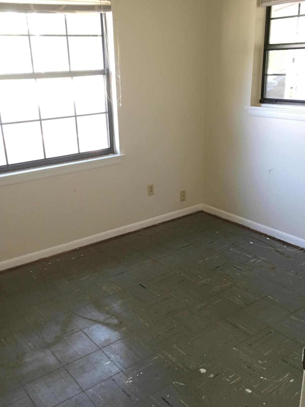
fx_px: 411
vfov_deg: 52.6
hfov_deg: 40.7
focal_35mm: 35
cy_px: 215
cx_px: 142
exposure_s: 1/15
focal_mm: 4.15
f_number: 2.2
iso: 64
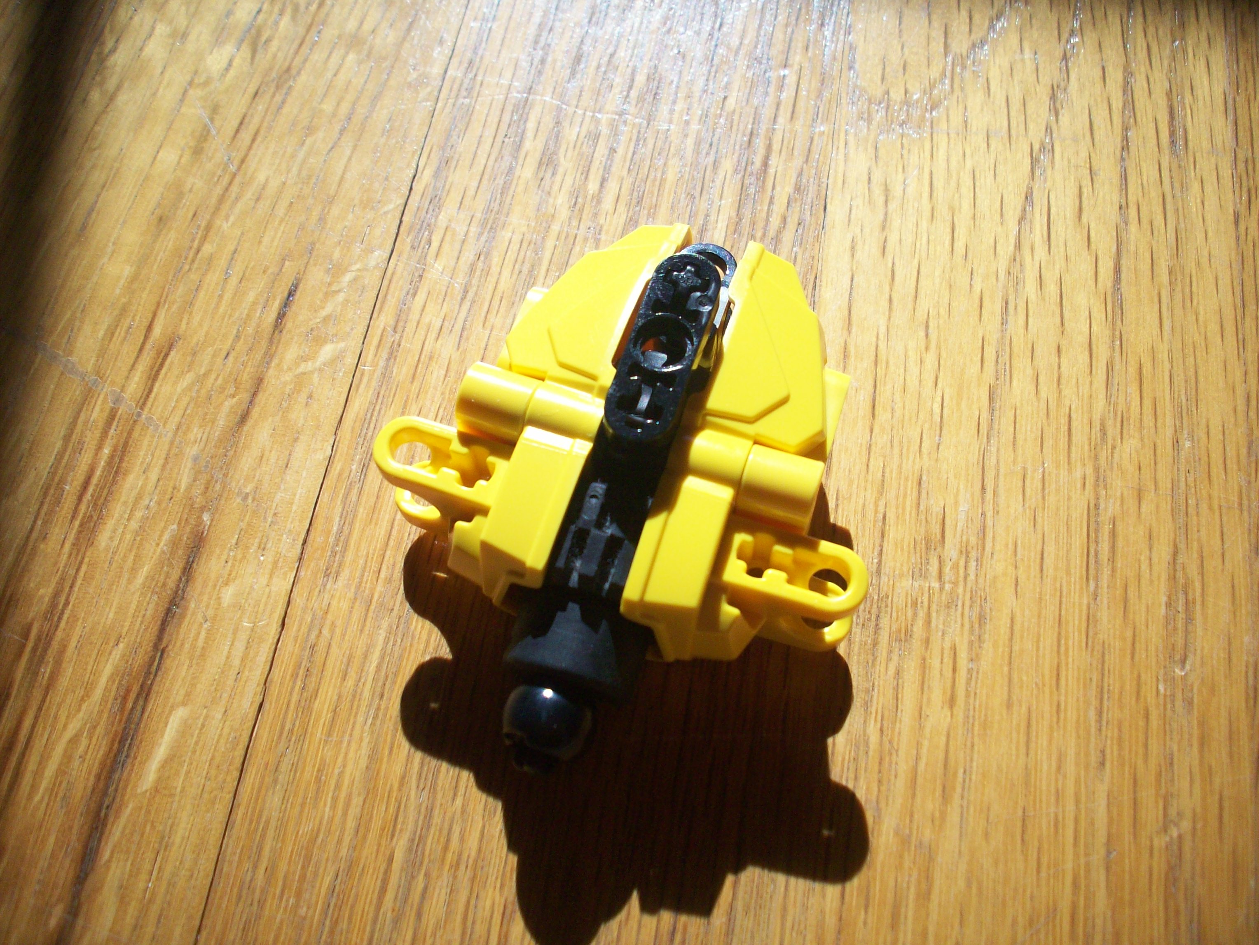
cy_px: 472
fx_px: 1346
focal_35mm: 37
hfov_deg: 50.1
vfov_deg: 38.7
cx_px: 630
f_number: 5.6
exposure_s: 1/199
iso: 80
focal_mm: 6.2
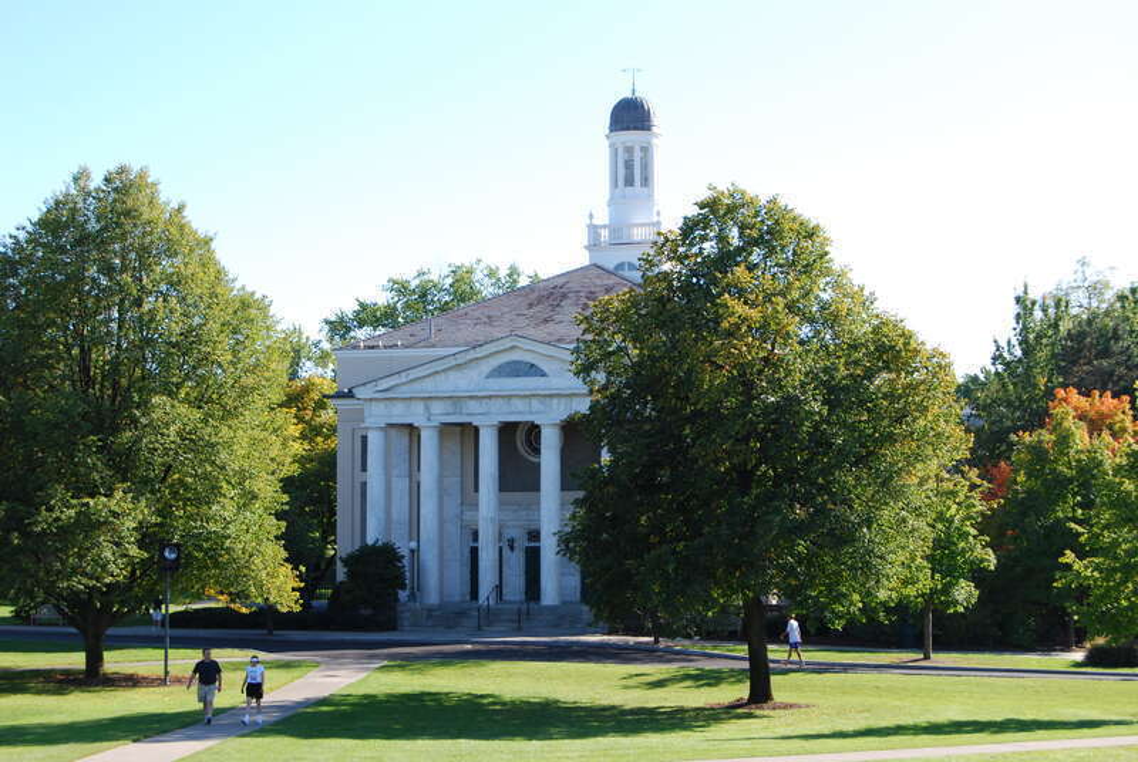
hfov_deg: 29.8
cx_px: 569
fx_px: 2137
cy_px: 381
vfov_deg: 20.2
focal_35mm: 68
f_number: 9
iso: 200
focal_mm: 45
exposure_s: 1/125
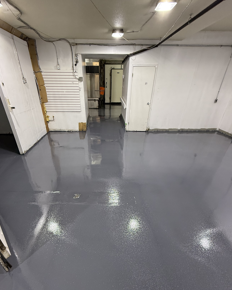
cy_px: 179
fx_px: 146
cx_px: 106
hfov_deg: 76.8
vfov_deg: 88.1
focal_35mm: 17
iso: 160
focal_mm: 2.22
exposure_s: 1/120
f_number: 2.2
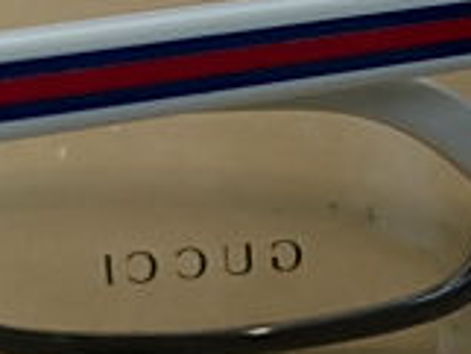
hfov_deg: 12.3
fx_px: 2056
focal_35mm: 151
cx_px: -290
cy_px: 372
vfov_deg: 9.8
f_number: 2.8
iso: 64
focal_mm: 7.8
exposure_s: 1/128
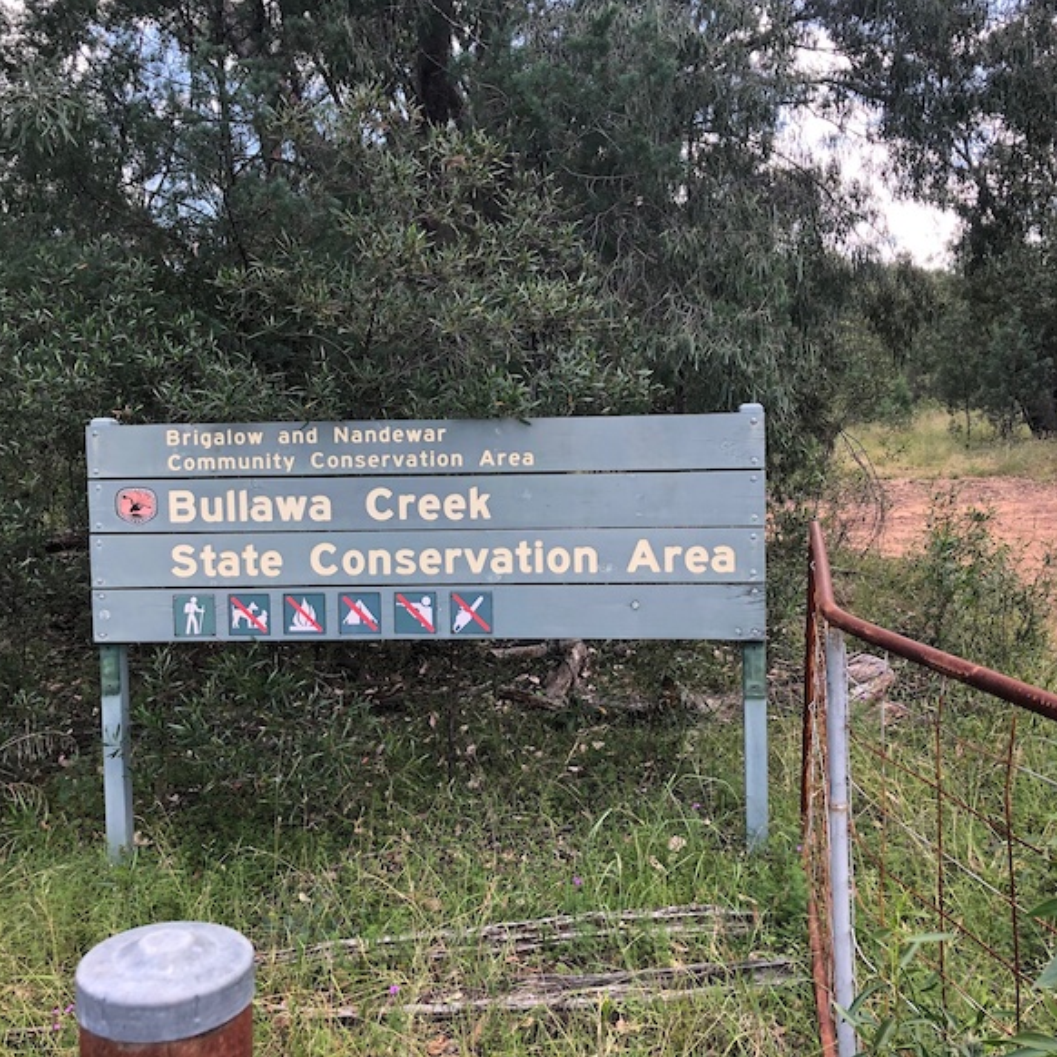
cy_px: 514
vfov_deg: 48.4
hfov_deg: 48.4
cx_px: 518
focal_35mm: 34
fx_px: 1175
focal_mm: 3.99
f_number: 1.8
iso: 20
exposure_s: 1/156
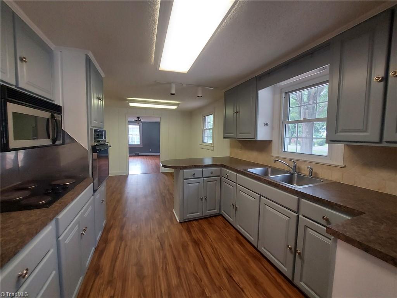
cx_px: 198
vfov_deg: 89.9
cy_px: 149
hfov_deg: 106.2
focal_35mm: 13
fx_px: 149
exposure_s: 1/60
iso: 200
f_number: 2.2
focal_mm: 1.74
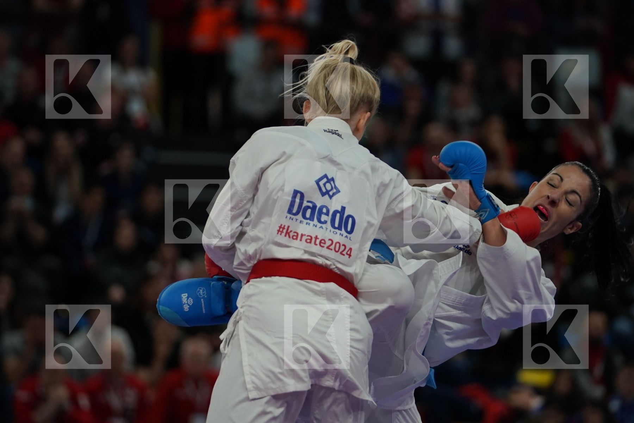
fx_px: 4244
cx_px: 317
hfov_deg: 8.5
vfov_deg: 5.7
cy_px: 212
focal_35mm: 241
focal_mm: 161
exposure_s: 1/1000
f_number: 2.8
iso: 800
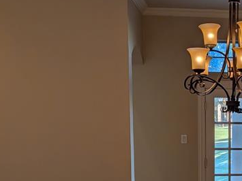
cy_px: 144
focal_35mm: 69
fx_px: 482
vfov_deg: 21.0
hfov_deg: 25.4
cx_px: 287
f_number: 1.68
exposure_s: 1/358
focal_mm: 6.9
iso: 31
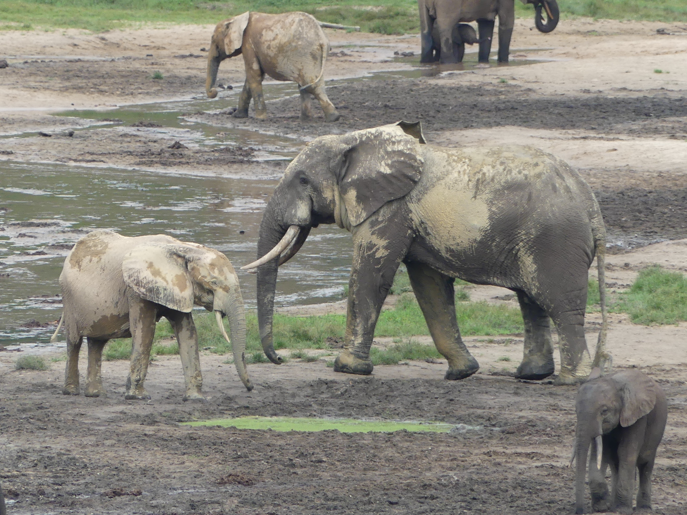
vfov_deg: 1.5
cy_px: 258
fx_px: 19628
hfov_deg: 2.0
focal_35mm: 989
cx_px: 344
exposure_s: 1/320
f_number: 4
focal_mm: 108
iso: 100
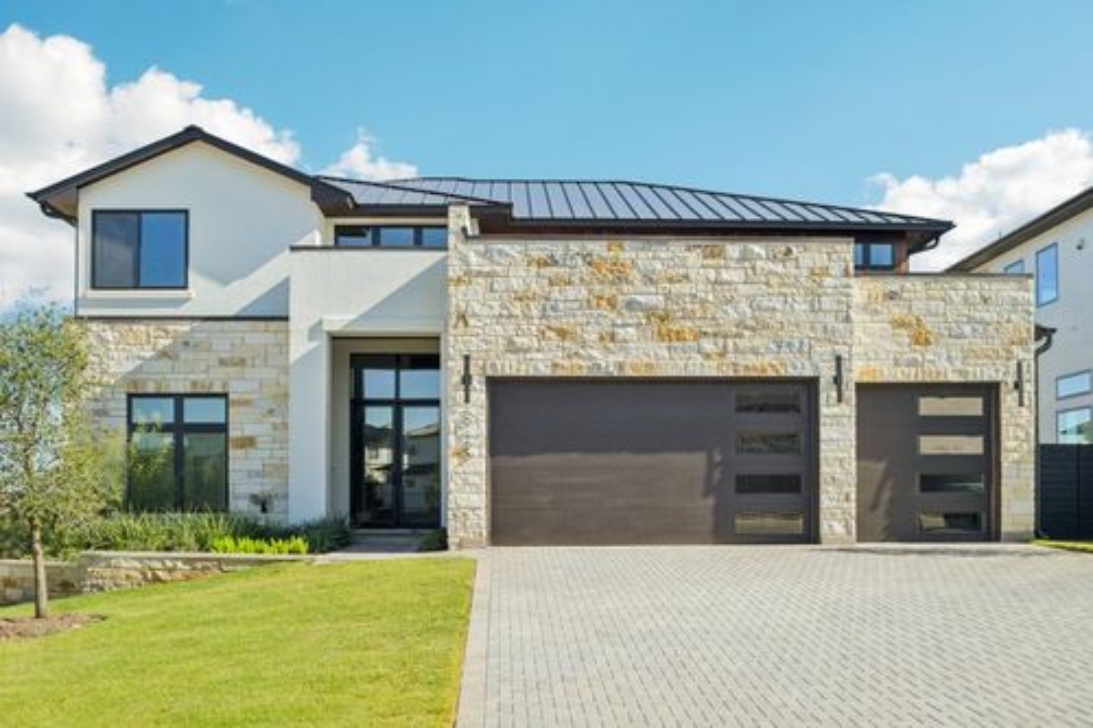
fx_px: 1093
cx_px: 546
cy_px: 364
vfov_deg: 36.8
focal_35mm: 36
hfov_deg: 53.1
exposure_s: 1/500
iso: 400
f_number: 8
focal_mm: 24
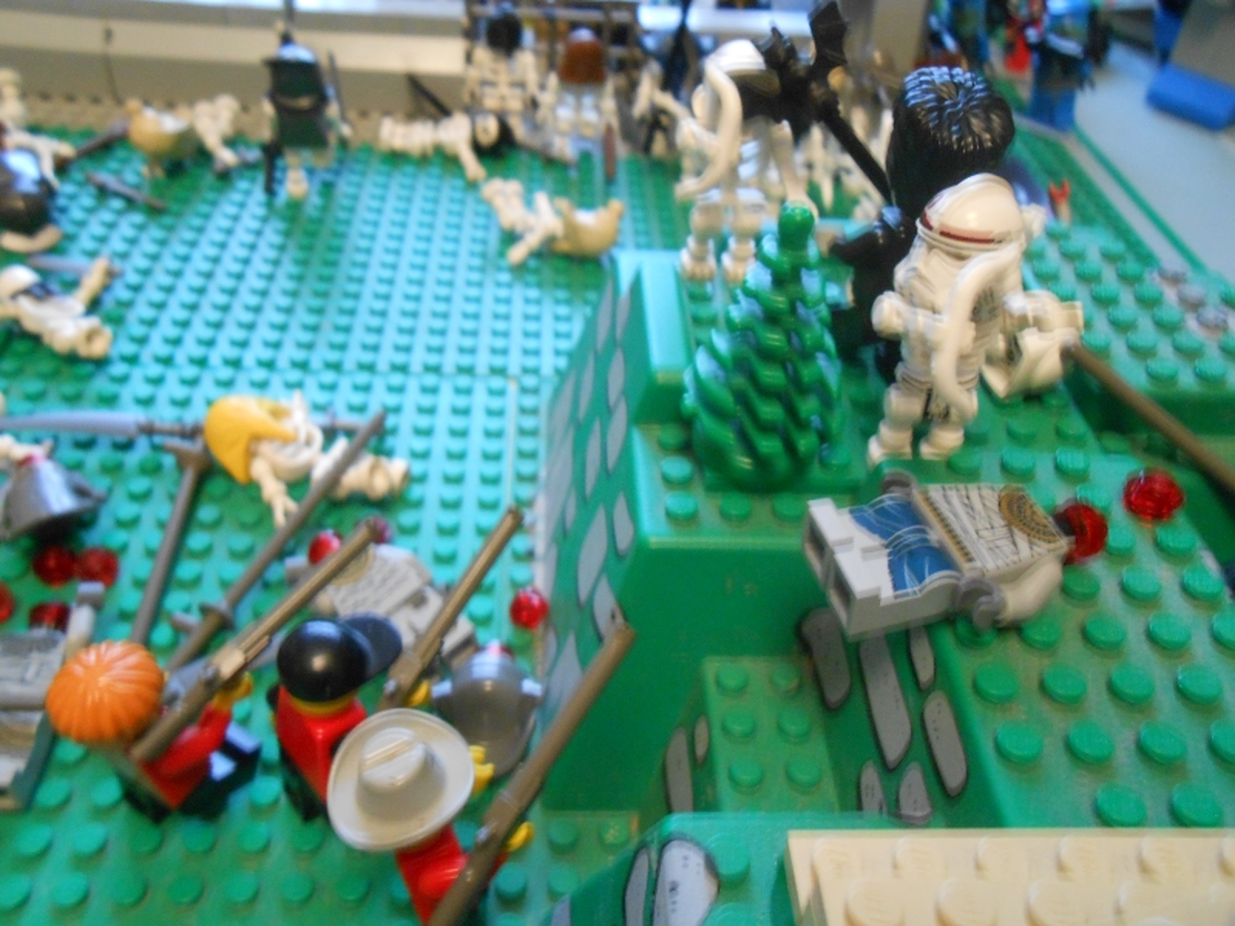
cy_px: 463
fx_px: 1070
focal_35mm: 30
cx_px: 618
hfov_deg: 60.0
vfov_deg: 46.8
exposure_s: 1/3
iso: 400
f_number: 3.8
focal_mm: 5.3
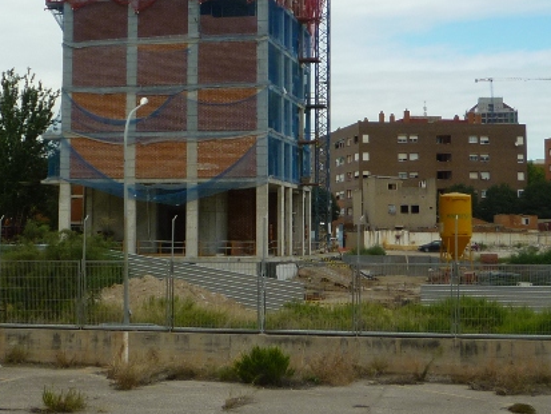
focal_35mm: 70
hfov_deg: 27.8
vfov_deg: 20.8
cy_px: 98
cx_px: 269
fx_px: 1115
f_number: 3.5
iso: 80
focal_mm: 5.2
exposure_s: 1/500
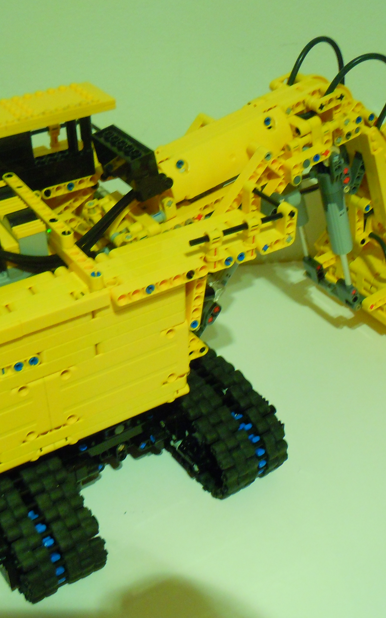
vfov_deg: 41.1
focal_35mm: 49
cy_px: 308
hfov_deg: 26.1
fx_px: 825
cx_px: 114
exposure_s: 1/8
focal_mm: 6.2
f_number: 3.6
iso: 400
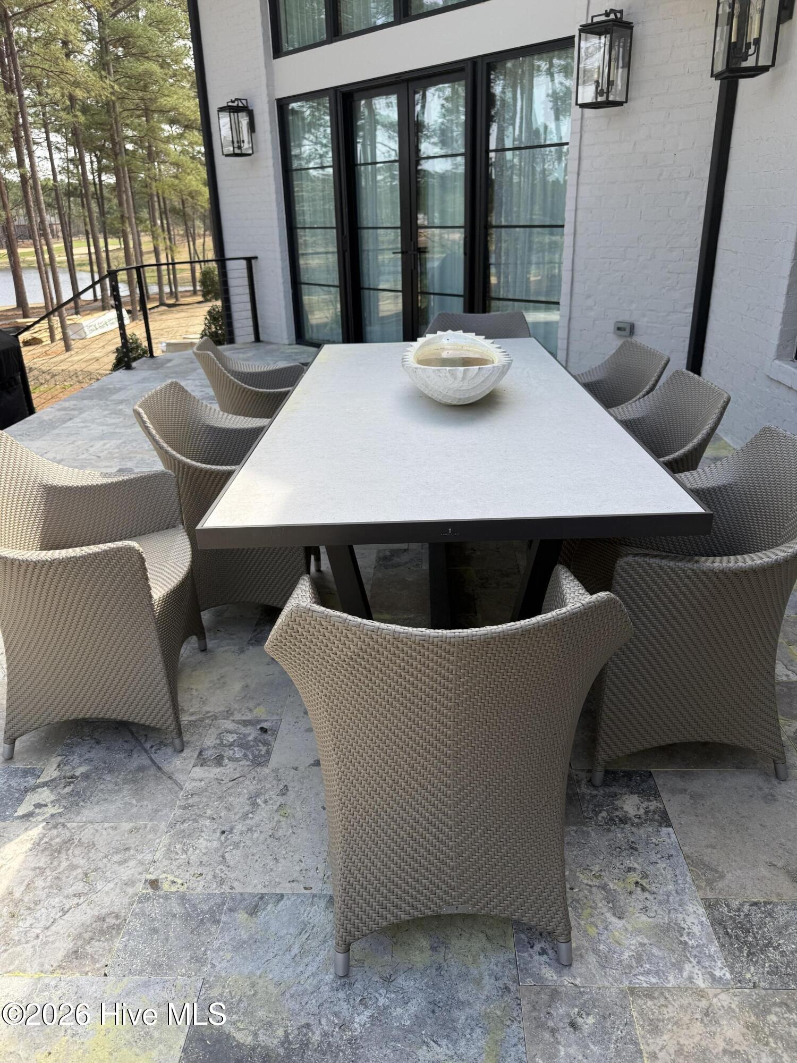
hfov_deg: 56.8
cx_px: 398
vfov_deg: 71.6
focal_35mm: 24
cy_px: 532
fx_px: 737
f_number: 1.78
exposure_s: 1/1075
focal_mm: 6.76
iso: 80
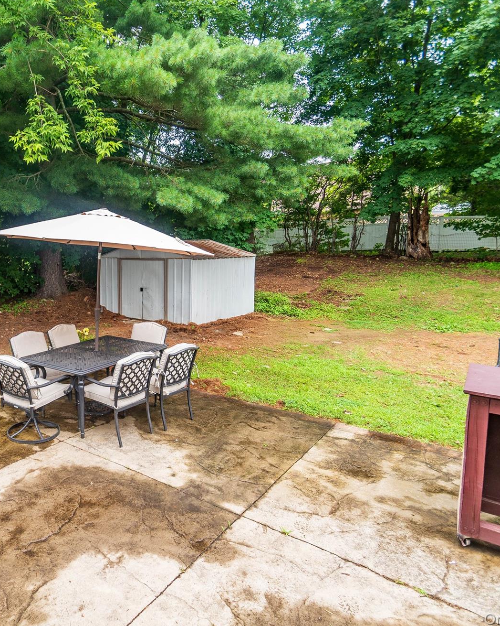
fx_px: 407
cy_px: 304
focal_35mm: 22
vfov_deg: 75.0
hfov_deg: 57.8
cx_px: 93
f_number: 4
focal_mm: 10
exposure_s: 1/125
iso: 100
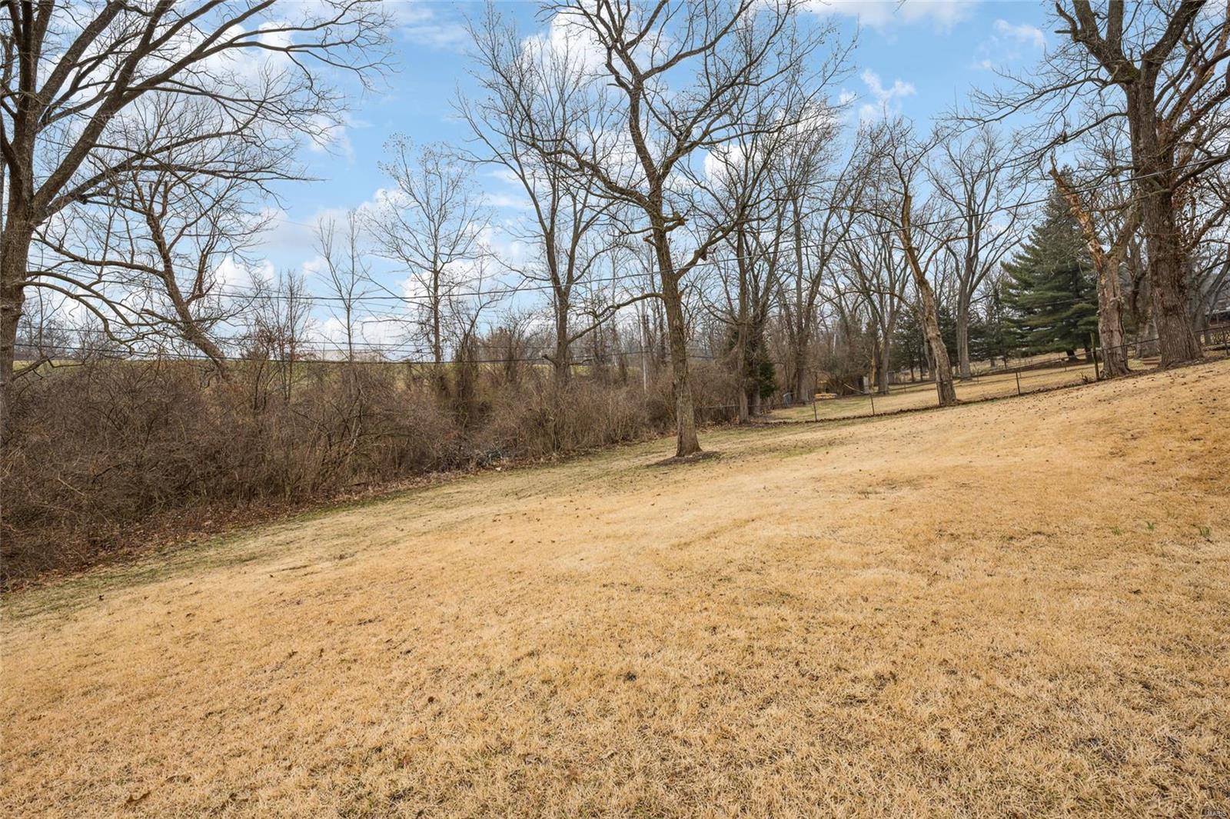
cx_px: 615
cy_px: 410
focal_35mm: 14
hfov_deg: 104.3
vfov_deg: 81.1
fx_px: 478
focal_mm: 14
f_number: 8
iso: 400
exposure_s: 1/80
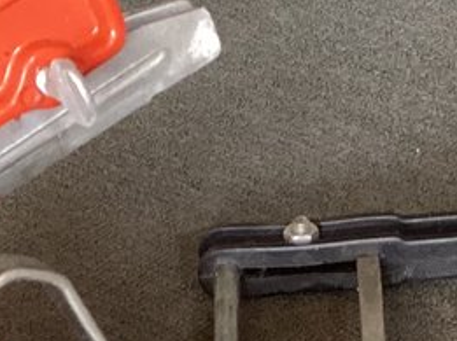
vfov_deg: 7.8
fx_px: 2373
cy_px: 711
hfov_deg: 11.0
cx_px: 216
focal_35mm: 180
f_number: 2.4
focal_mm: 3.3
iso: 320
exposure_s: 1/60
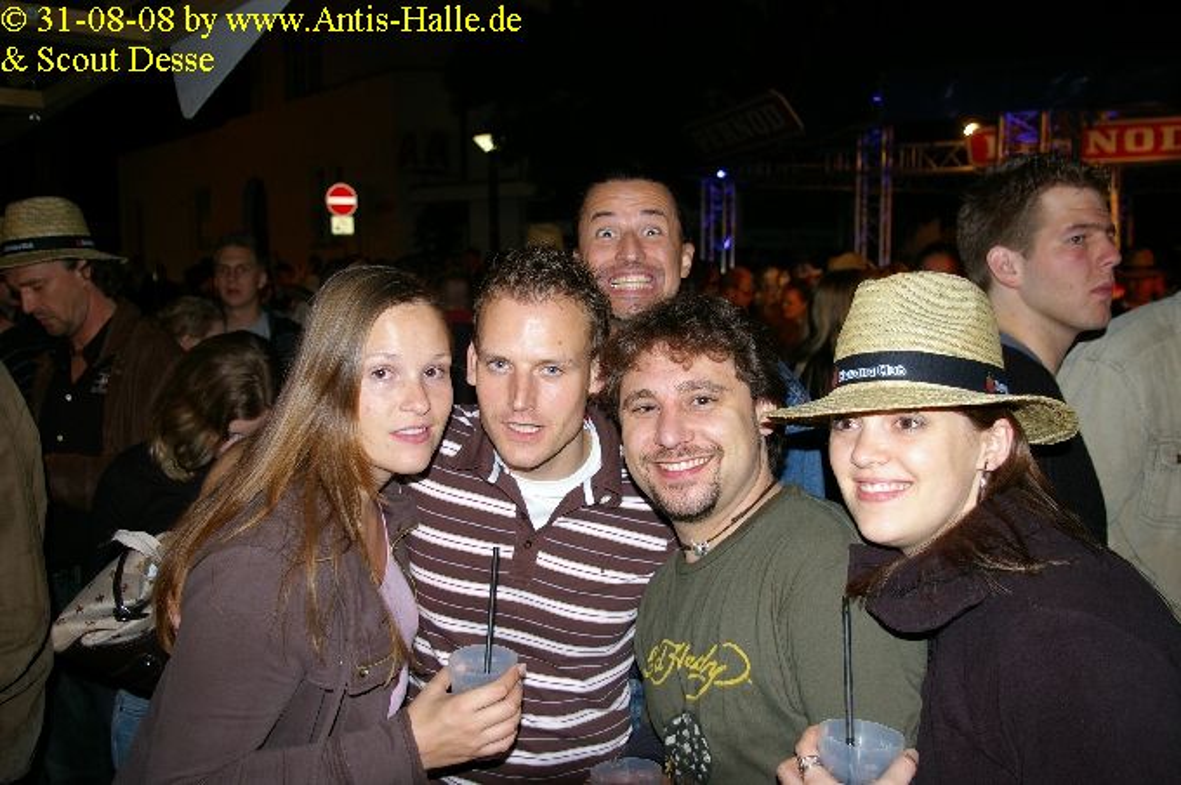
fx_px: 1032
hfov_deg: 59.5
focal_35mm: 32
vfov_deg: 41.6
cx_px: 590
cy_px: 392
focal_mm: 21
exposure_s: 1/30
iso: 200
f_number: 4
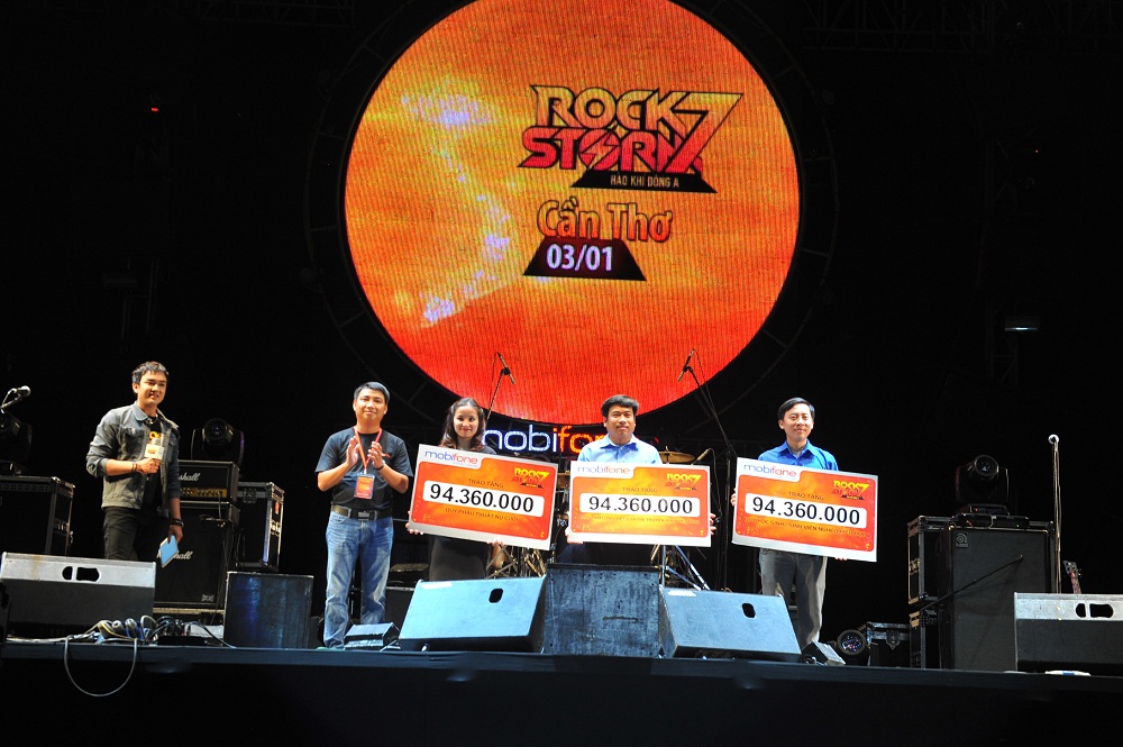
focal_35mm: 52
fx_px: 1621
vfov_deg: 25.9
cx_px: 562
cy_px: 374
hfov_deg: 38.2
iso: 1000
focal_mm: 52
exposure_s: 1/80
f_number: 6.3
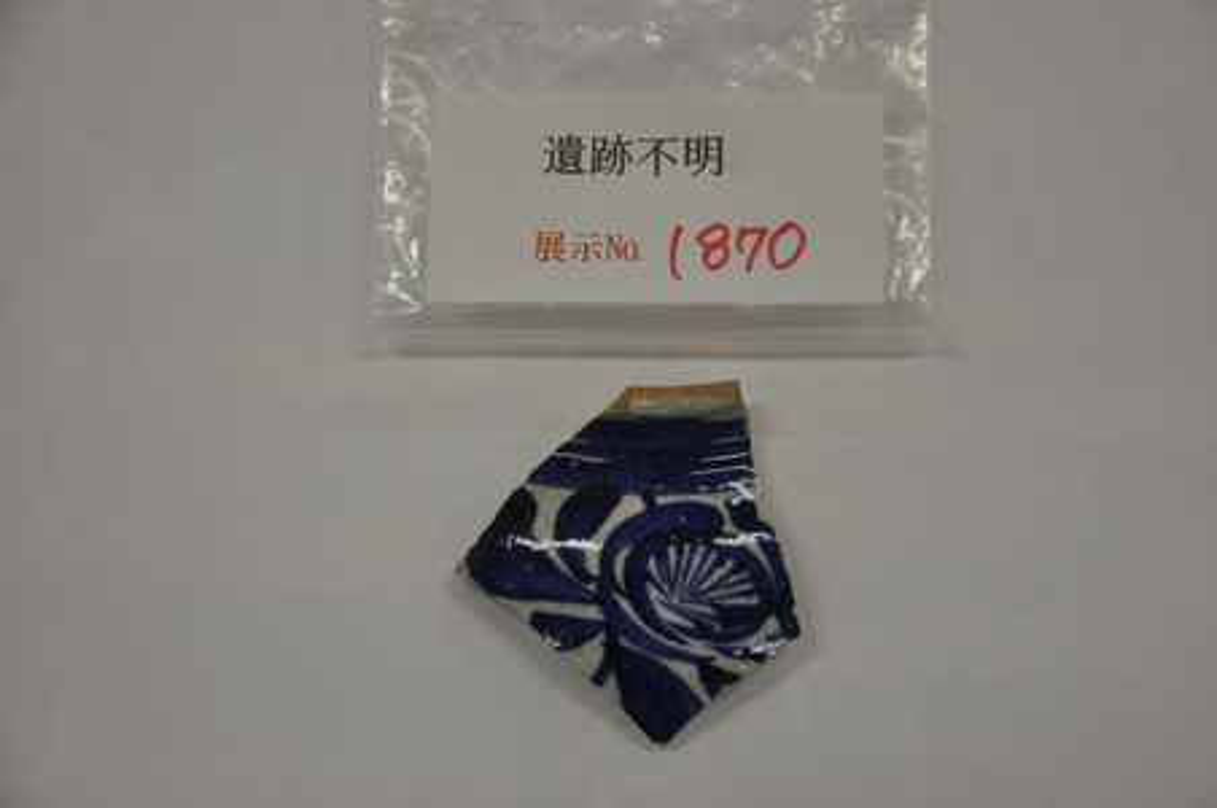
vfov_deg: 14.7
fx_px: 3139
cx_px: 608
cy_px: 404
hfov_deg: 21.9
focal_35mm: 93
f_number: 5.3
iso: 800
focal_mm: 62
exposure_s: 1/200
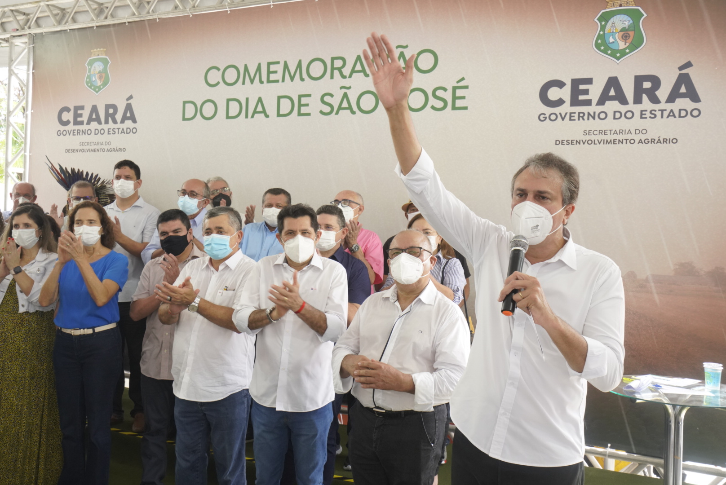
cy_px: 242
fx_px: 706
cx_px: 363
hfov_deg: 54.4
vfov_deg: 37.9
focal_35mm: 35
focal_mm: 35
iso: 2000
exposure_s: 1/160
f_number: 9
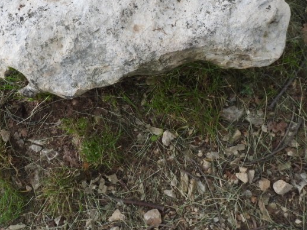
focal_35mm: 37
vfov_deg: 37.7
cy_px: 57
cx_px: 98
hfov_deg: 49.1
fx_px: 328
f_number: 8
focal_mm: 4.3
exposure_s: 1/200
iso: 400
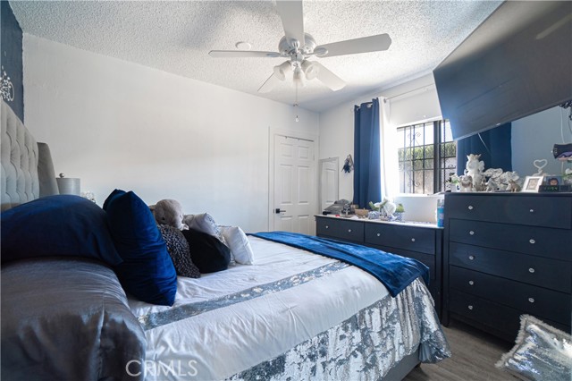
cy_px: 190
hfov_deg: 100.4
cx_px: 286
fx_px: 238
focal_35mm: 15
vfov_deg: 77.3
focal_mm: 10
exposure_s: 1/2
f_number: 7.1
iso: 320
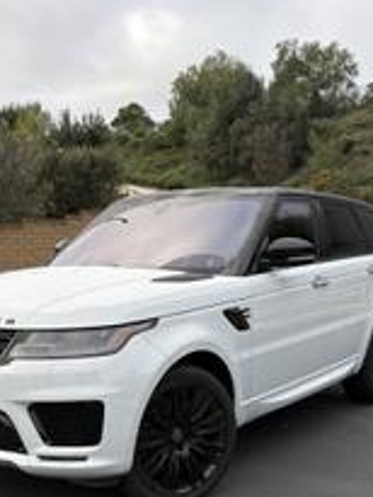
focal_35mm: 48
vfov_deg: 39.0
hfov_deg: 30.3
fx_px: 689
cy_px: 347
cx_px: 167
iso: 50
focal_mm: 5.96
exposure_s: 1/527
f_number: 1.6
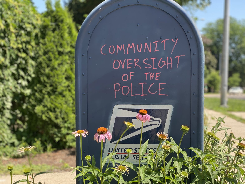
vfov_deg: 28.0
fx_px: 368
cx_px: 122
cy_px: 92
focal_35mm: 52
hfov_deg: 36.8
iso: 20
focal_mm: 6
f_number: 2
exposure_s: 1/347
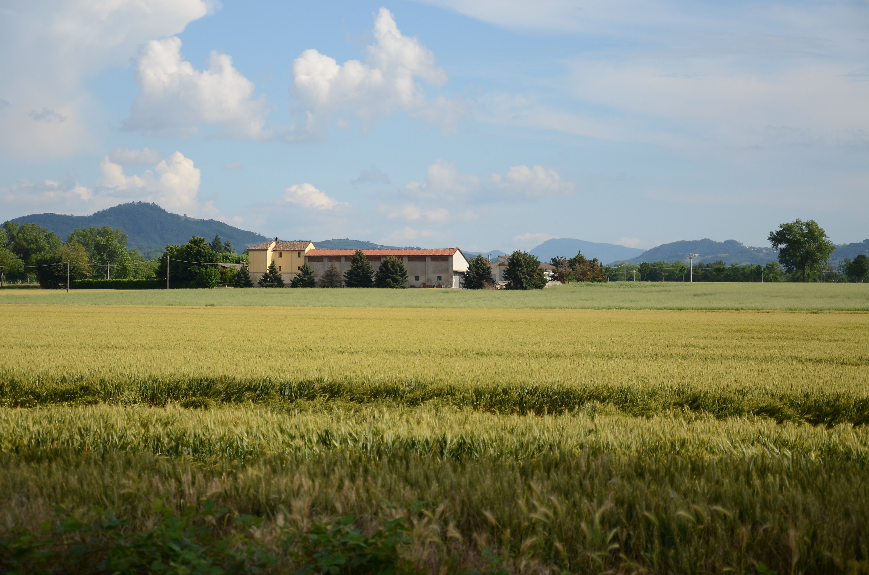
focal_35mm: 87
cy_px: 288
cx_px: 434
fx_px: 2095
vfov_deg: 15.6
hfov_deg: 23.4
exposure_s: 1/4000
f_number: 5
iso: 640
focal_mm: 58
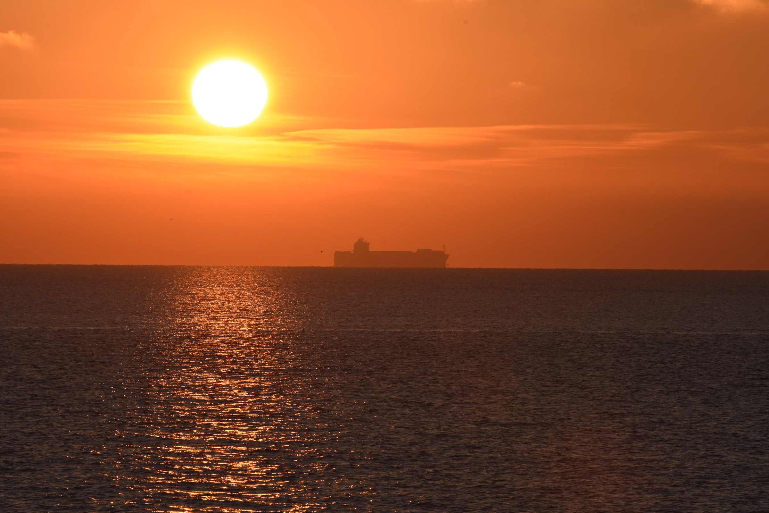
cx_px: 384
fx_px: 7689
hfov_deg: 5.7
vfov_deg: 3.8
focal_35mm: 360
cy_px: 256
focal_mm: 240
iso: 400
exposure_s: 1/640
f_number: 18
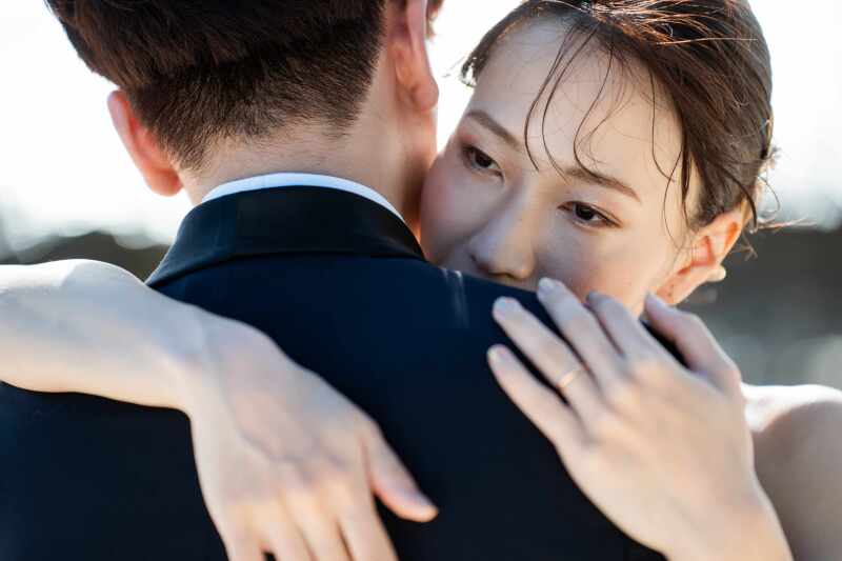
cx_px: 421
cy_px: 280
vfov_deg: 9.1
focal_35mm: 150
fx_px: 3507
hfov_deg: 13.7
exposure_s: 1/640
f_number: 2.8
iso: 100
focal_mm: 150
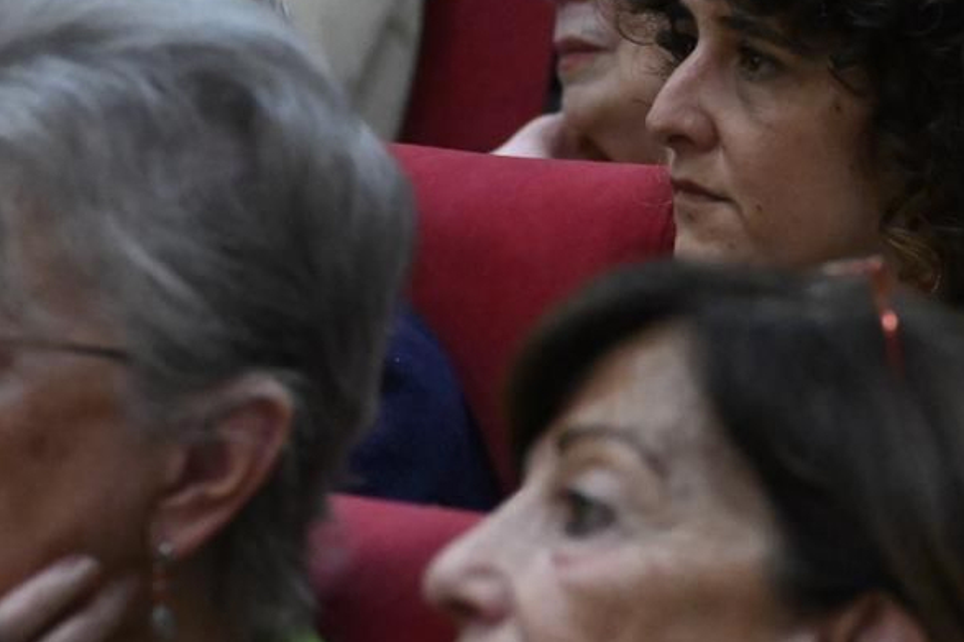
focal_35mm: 380
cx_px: 662
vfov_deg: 3.6
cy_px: 48
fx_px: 10182
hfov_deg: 5.4
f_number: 5
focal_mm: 93
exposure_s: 1/200
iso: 5000
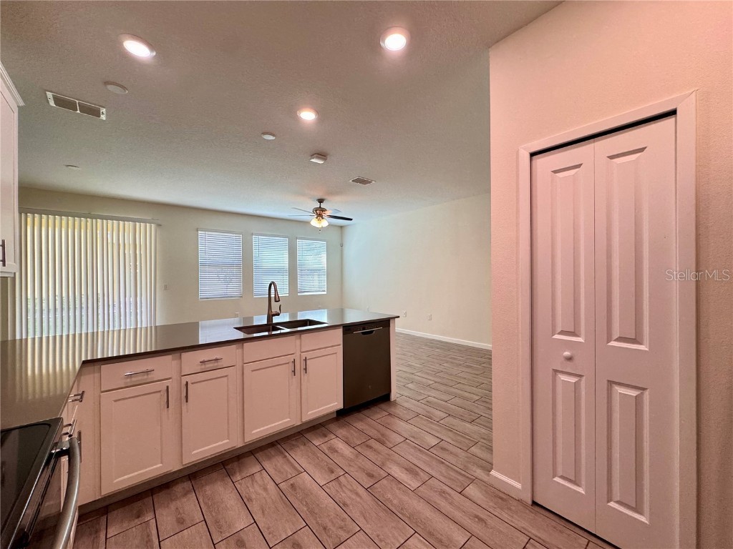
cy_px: 274
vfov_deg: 85.7
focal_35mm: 14
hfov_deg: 102.1
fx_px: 296
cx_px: 366
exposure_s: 1/120
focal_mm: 2.22
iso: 160
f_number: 2.2
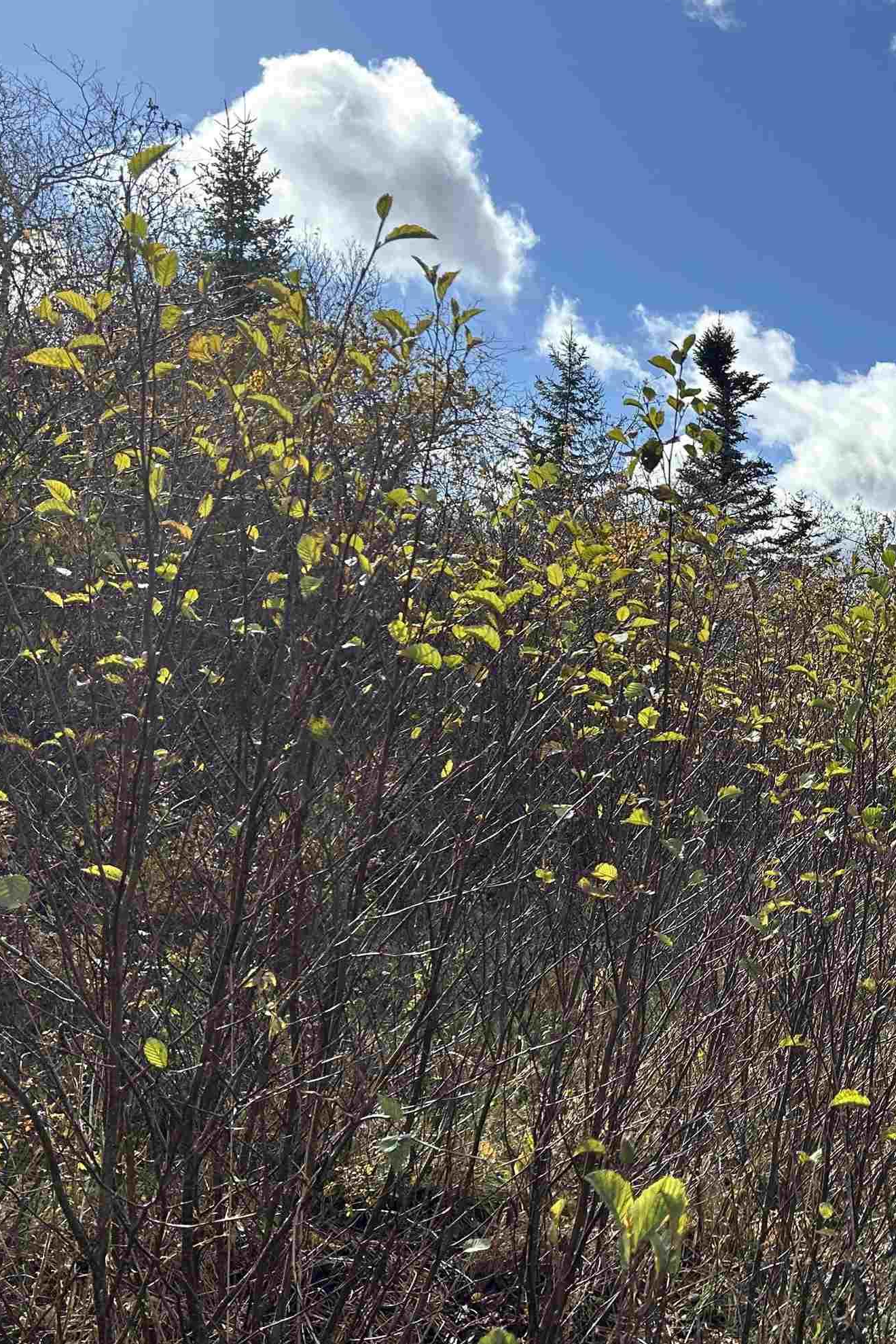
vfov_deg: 46.4
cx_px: 920
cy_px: 696
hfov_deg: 29.5
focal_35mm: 42
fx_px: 1568
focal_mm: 5.7
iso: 50
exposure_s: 1/4831
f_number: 1.5
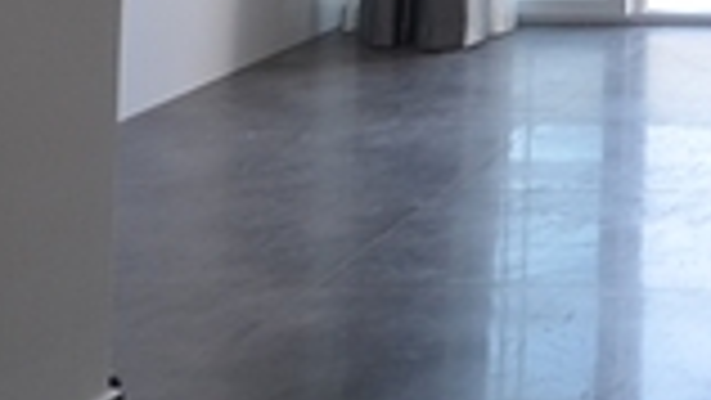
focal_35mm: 72
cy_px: -360
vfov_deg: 14.4
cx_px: 1177
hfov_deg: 22.0
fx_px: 1358
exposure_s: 1/60
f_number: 5.6
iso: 180
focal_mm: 10
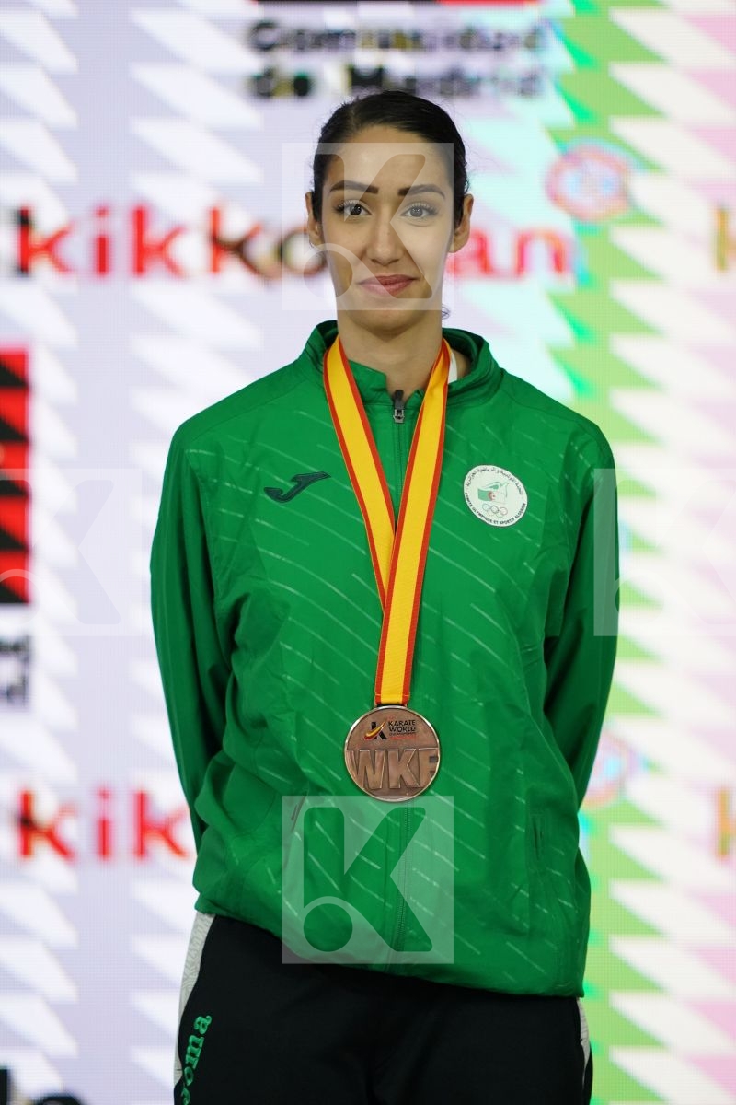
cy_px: 552
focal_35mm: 400
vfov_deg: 5.2
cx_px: 368
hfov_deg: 3.4
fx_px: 12266
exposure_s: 1/500
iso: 4000
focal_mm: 400
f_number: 2.8
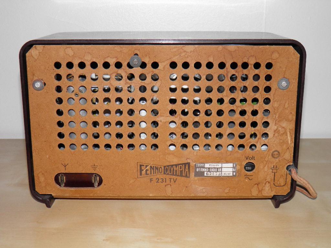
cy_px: 124
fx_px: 469
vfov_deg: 29.7
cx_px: 166
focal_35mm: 49
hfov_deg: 38.9
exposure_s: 1/80
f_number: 3.5
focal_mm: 8.9
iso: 100
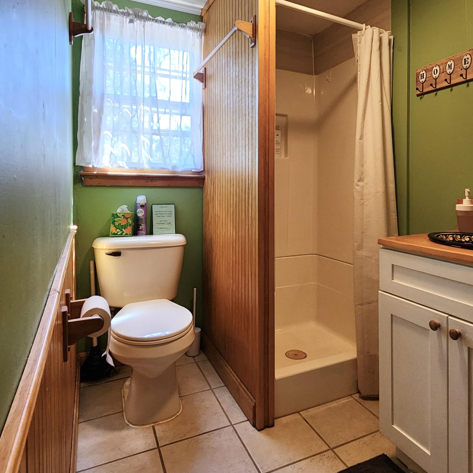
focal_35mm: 16
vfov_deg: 87.4
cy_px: 238
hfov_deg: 86.5
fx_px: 247
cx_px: 281
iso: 400
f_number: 2.2
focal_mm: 2.2
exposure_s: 1/40
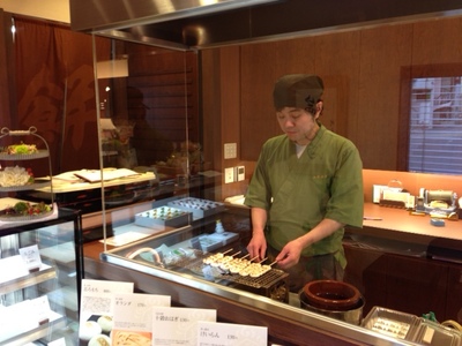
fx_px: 440
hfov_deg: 55.4
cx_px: 231
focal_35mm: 33
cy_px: 173
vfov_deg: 42.9
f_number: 2.4
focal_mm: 4.13
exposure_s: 1/20
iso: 64
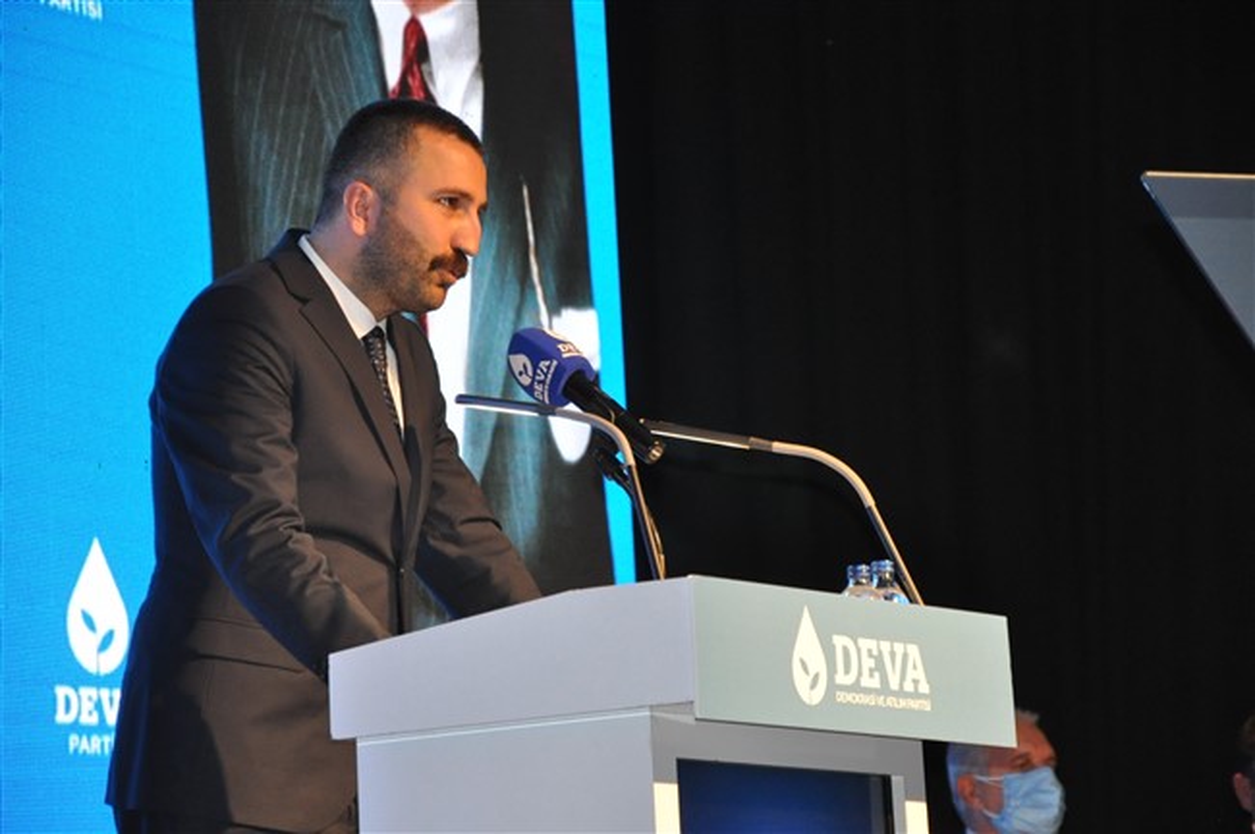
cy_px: 417
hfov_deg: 14.0
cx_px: 628
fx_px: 5119
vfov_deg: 9.3
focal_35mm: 147
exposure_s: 1/60
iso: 1600
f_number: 5.6
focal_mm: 98
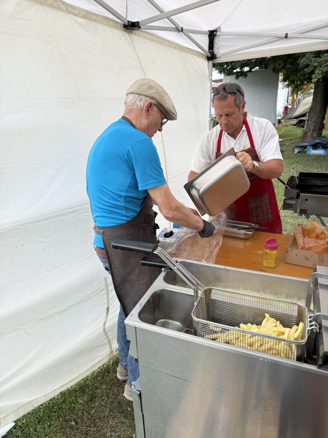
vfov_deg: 71.6
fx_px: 303
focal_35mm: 24
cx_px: 164
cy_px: 219
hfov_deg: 56.8
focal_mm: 6.76
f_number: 1.78
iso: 80
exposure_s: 1/979
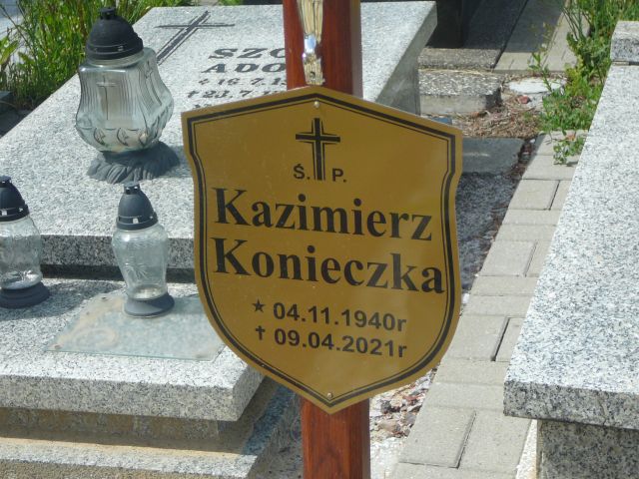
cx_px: 320
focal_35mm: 77
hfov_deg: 25.3
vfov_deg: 19.1
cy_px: 240
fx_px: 1421
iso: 80
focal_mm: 11.5
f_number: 3.7
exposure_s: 1/640
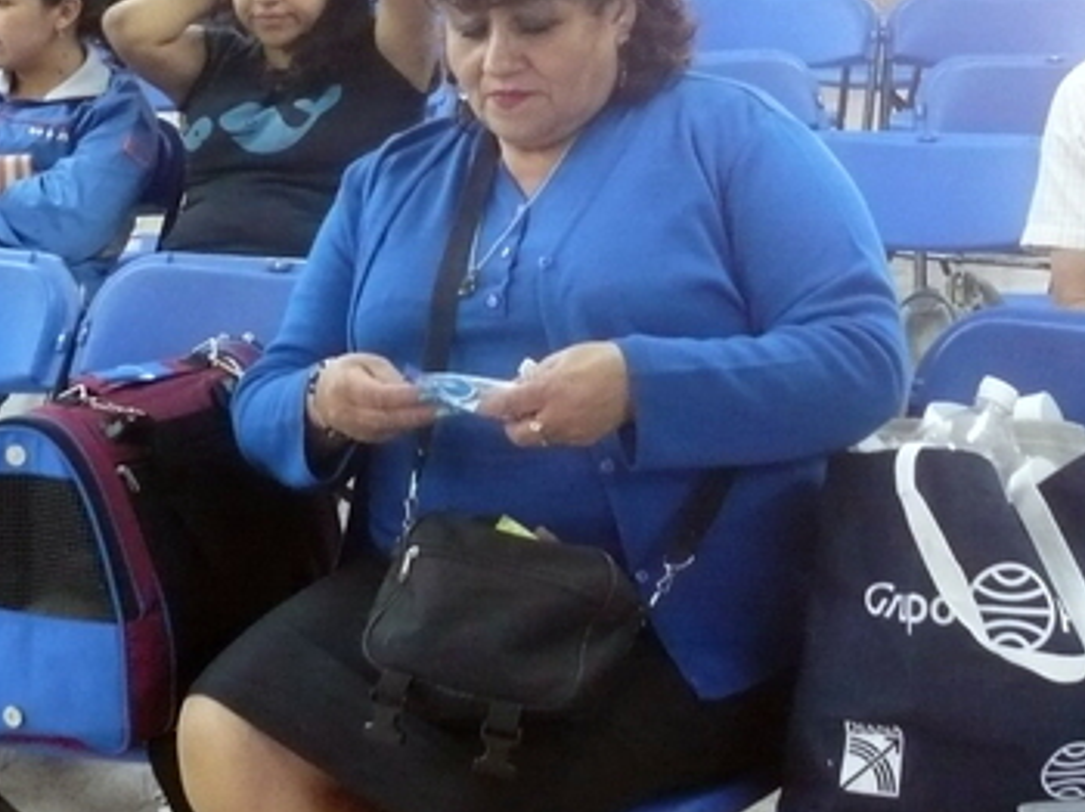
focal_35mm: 103
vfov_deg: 14.0
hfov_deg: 19.1
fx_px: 3226
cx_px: 561
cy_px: -84
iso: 400
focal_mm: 7.5
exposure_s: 1/10
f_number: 3.2
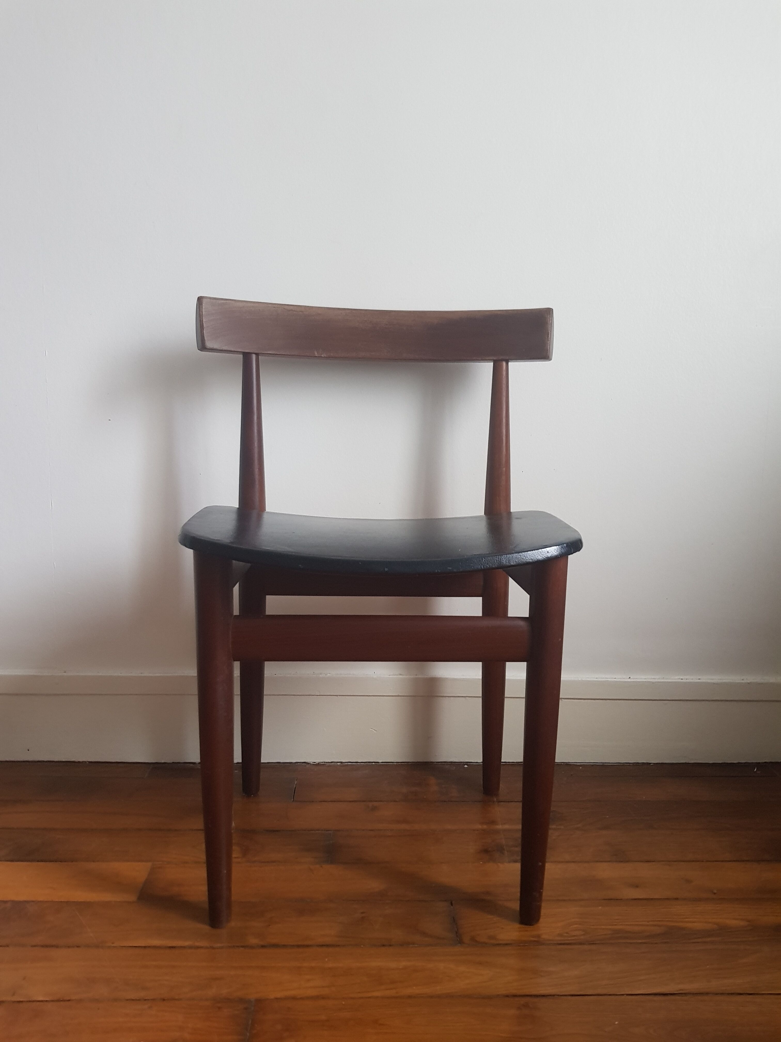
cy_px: 521
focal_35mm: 26
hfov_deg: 53.1
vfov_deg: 67.3
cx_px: 390
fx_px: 782
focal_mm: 4.2
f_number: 1.7
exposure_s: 1/23
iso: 200
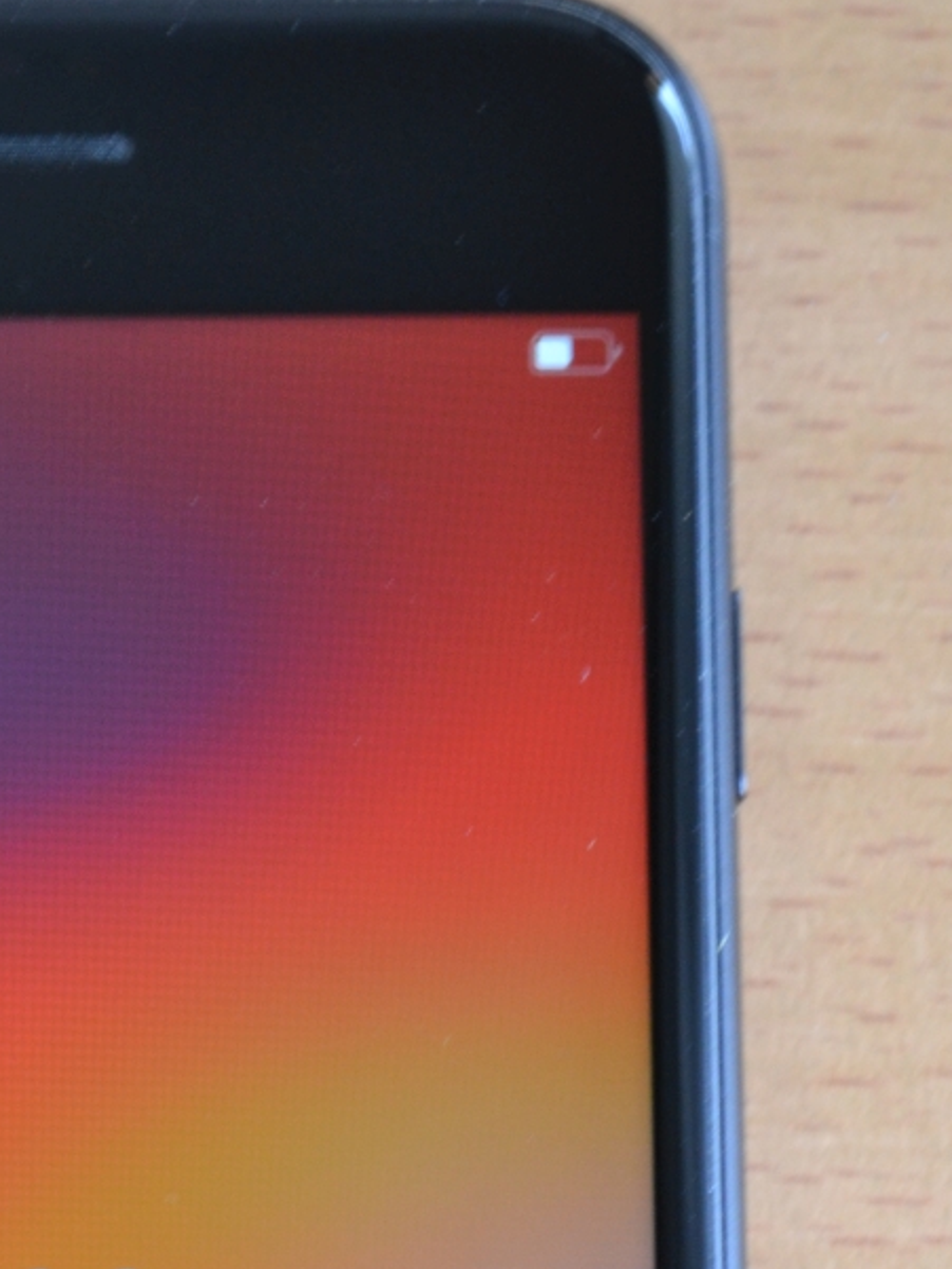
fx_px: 7745
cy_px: 1432
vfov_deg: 9.3
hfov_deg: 7.0
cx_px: -14
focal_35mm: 211
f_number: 5.6
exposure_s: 1/15
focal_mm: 55
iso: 800
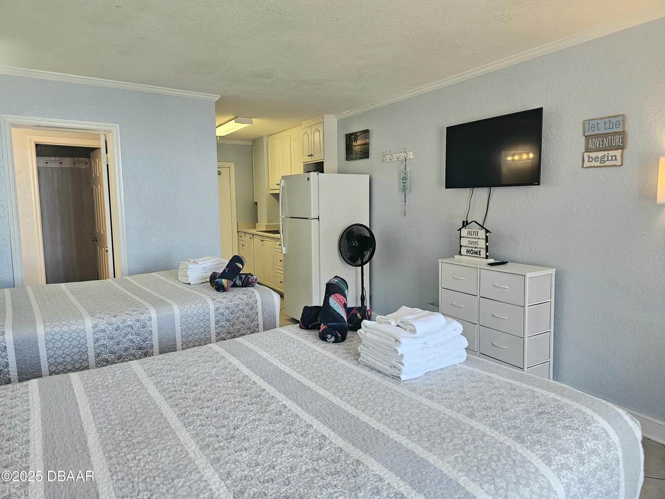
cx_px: 332
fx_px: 442
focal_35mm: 23
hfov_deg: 73.9
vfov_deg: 58.9
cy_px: 250
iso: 100
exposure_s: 1/120
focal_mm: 6.3
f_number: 1.7
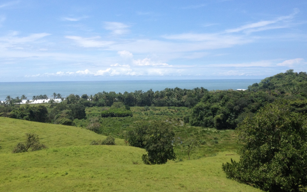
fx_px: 368
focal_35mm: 44
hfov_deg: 45.3
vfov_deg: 29.1
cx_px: 147
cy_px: 70
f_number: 2.4
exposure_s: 1/2123
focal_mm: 4.28
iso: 50
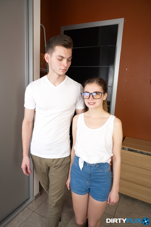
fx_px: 151
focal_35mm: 24
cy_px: 114
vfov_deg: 73.8
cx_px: 76
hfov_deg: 53.1
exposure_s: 1/200
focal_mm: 24
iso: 250
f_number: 10
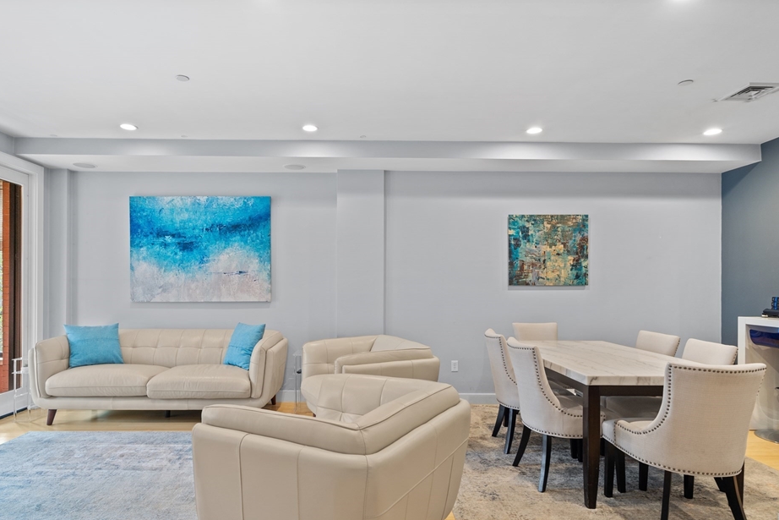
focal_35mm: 20
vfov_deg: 61.8
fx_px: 433
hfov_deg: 83.9
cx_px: 367
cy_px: 284
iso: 320
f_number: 7.1
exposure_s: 1/3
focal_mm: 18
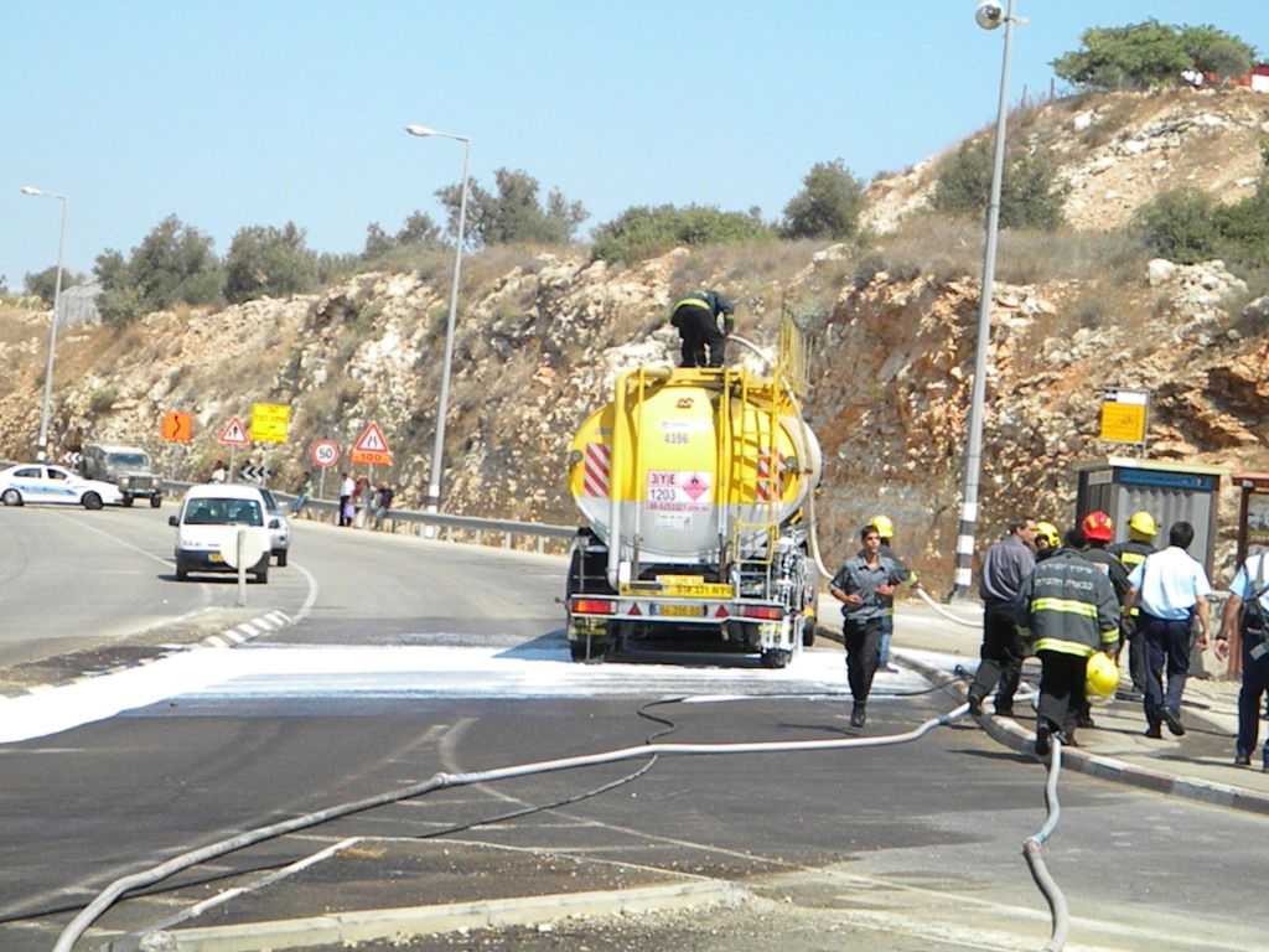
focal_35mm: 105
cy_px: 476
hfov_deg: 18.7
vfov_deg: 14.1
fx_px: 3849
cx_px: 634
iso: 720
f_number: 9.4
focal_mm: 19
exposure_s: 1/1000
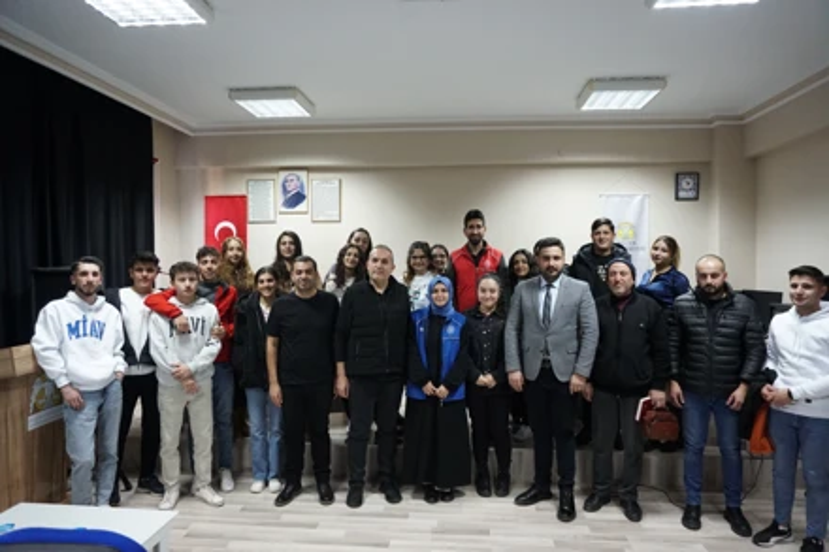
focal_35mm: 24
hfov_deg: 73.8
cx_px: 414
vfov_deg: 53.1
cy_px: 276
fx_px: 552
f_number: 3.5
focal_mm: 16
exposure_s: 1/160
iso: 4000
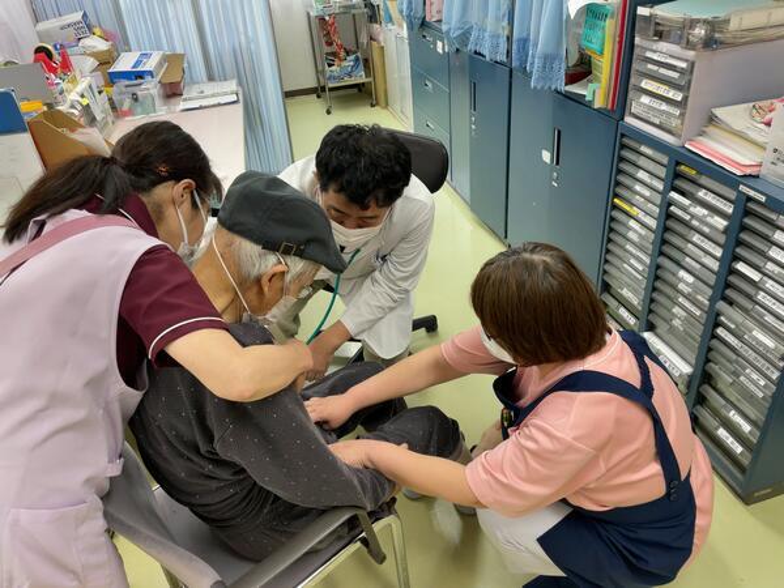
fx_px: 589
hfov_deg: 67.3
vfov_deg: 53.1
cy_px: 294
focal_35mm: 26
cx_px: 392
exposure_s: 1/50
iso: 80
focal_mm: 4.2
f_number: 1.6
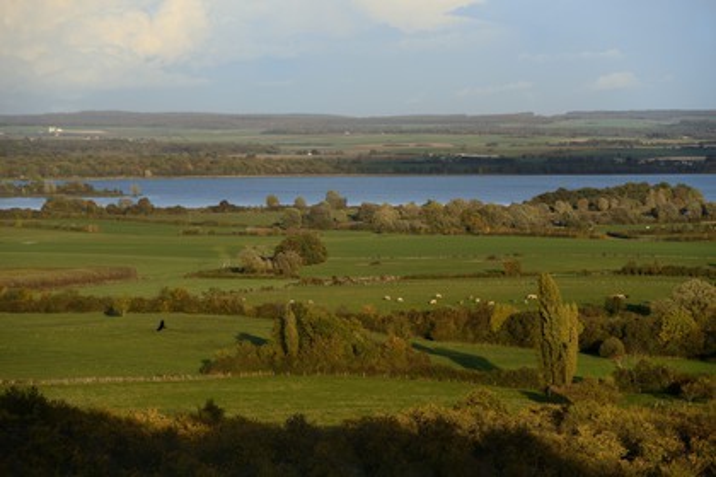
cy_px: 238
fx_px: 3580
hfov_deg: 11.4
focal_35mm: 180
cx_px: 358
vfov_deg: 7.6
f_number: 8
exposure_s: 1/200
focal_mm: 180
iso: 100
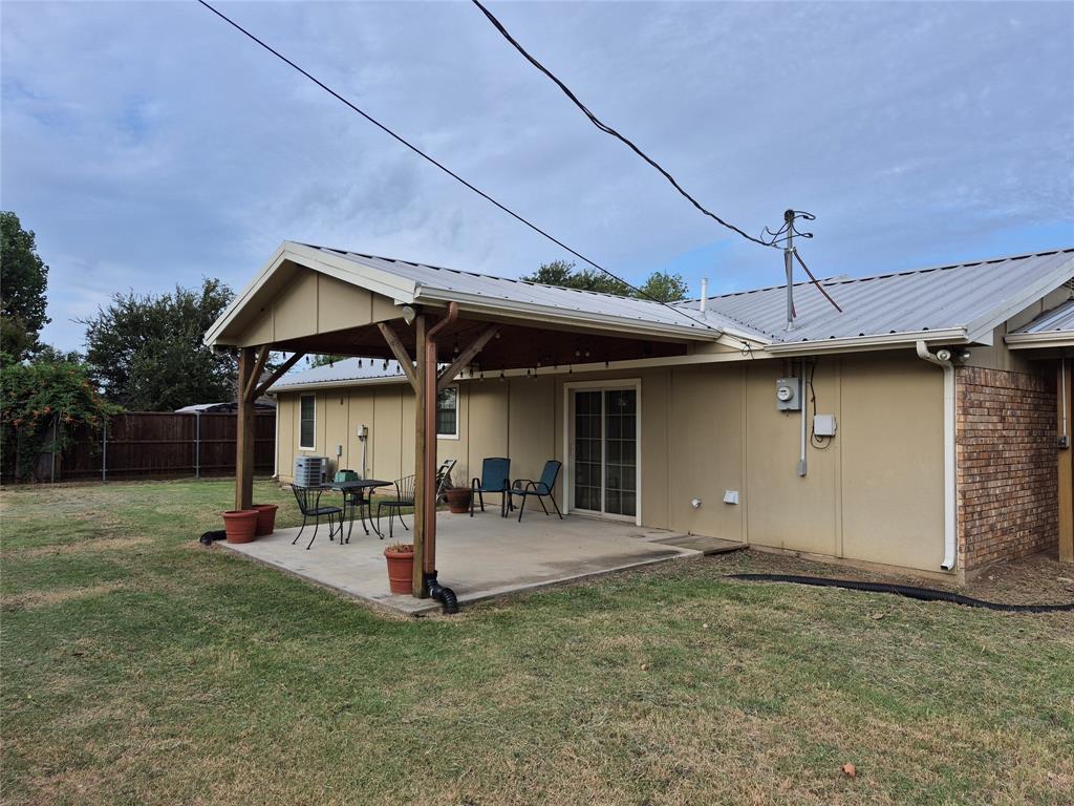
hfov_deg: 73.9
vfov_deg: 58.9
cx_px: 537
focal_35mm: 23
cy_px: 403
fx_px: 714
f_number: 1.8
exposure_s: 1/930
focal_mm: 5.4
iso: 25
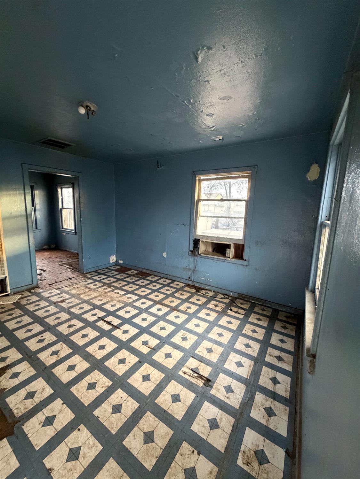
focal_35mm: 14
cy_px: 240
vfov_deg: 102.0
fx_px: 194
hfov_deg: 85.7
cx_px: 180
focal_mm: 2.22
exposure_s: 1/60
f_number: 2.2
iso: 1000
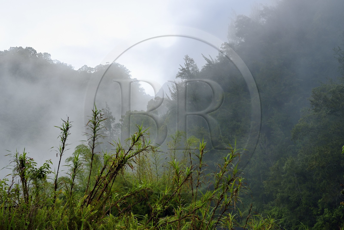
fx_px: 592
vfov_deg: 21.9
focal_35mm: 62
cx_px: 172
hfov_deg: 32.4
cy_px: 115
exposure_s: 1/100
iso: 400
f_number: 10
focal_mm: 62
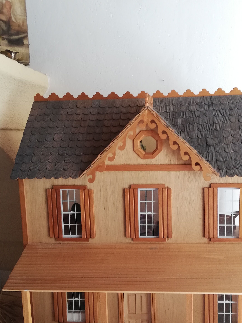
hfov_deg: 32.8
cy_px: 190
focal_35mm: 44
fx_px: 410
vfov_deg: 42.8
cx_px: 147
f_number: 2.2
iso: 160
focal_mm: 3.81
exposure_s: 1/33.3
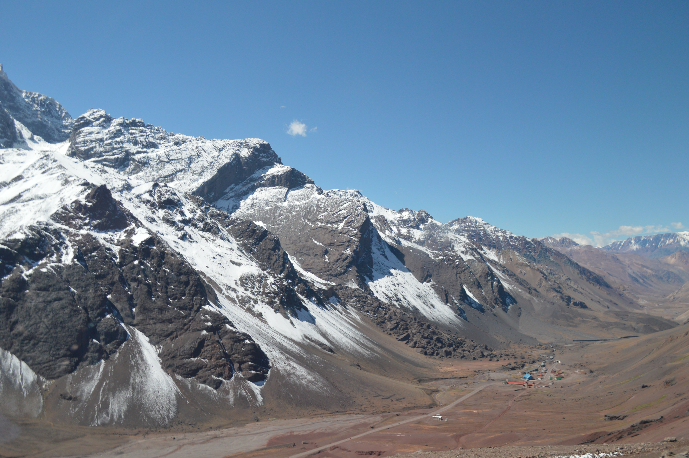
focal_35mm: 36
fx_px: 688
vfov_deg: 36.8
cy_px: 229
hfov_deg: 53.2
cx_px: 344
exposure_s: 1/125
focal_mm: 24
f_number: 5.6
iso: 125
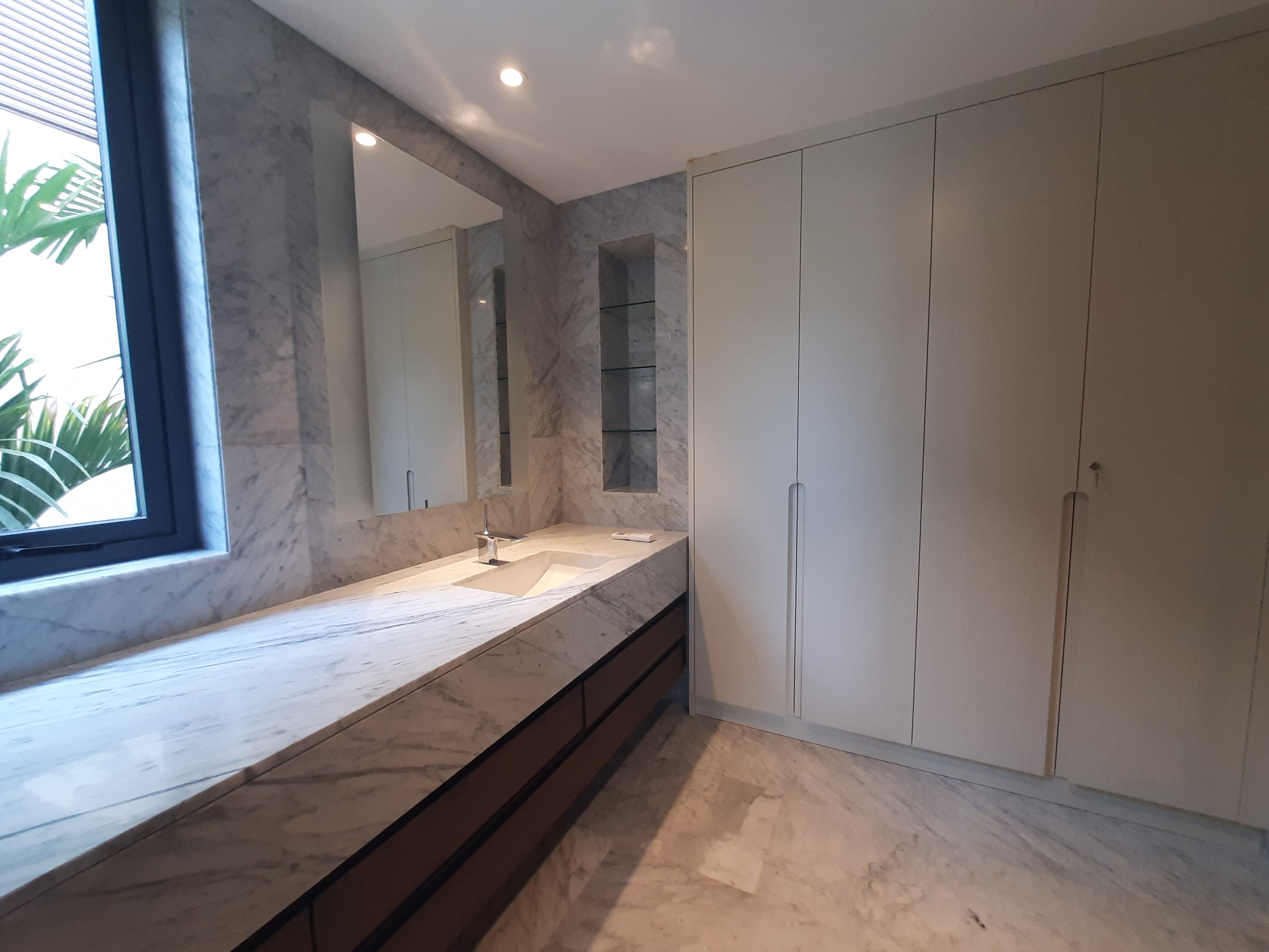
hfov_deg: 106.2
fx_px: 477
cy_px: 476
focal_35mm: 13
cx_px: 634
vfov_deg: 89.9
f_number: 2.2
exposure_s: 1/50
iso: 100
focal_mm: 1.42
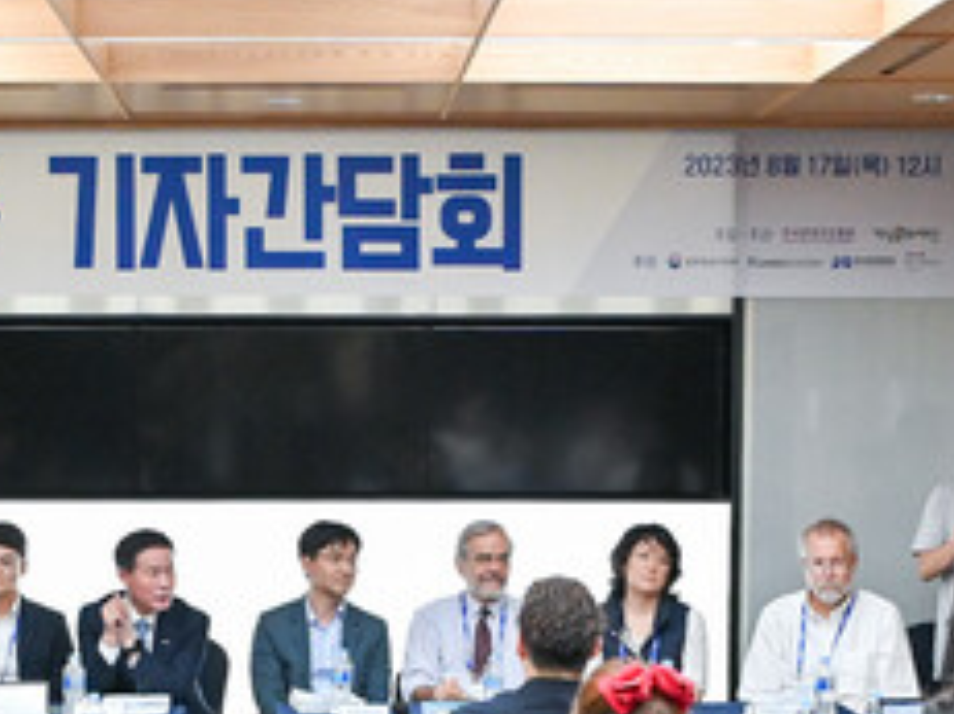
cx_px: 252
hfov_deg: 25.7
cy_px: 815
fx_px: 2066
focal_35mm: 75
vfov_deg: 18.7
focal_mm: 30
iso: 4000
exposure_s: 1/125
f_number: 5
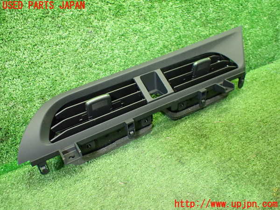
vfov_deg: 46.8
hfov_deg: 60.0
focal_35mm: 30
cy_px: 105
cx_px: 140
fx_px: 243
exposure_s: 1/80
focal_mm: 5.4
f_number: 2.3
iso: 800
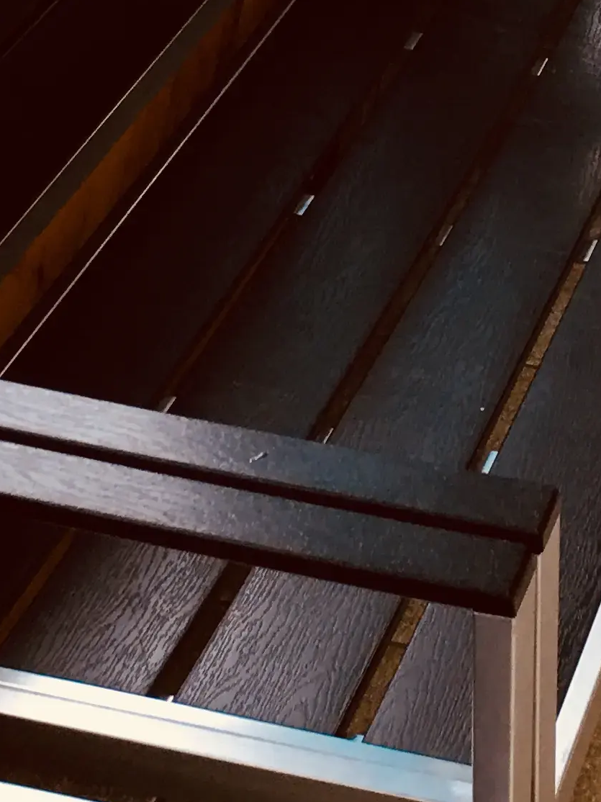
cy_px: 328
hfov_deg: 14.1
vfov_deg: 18.7
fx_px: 2432
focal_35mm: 105
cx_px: 407
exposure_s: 1/30
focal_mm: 4.15
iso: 32
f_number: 2.2
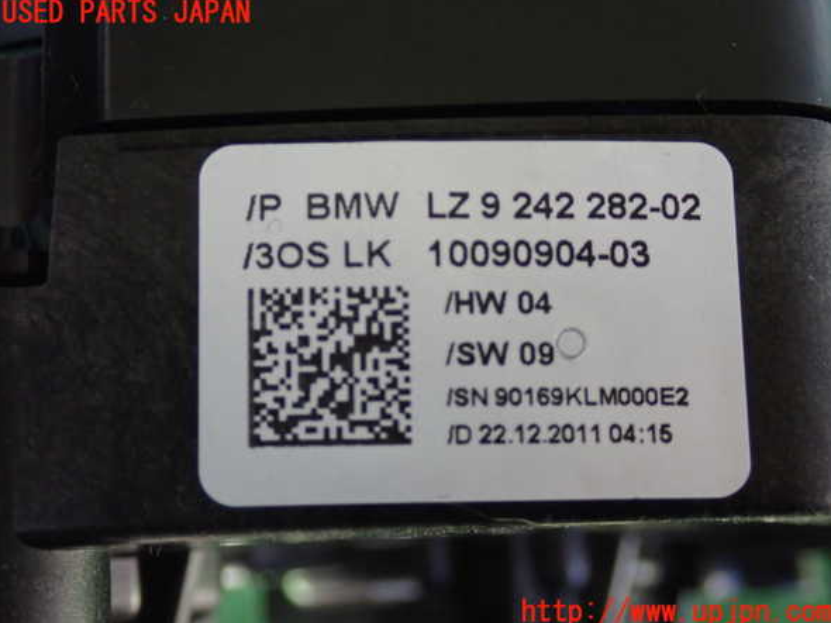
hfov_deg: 32.7
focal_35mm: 59
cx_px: 417
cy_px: 313
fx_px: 1416
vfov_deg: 24.8
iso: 1000
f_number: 3.5
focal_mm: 10.35
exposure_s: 1/125
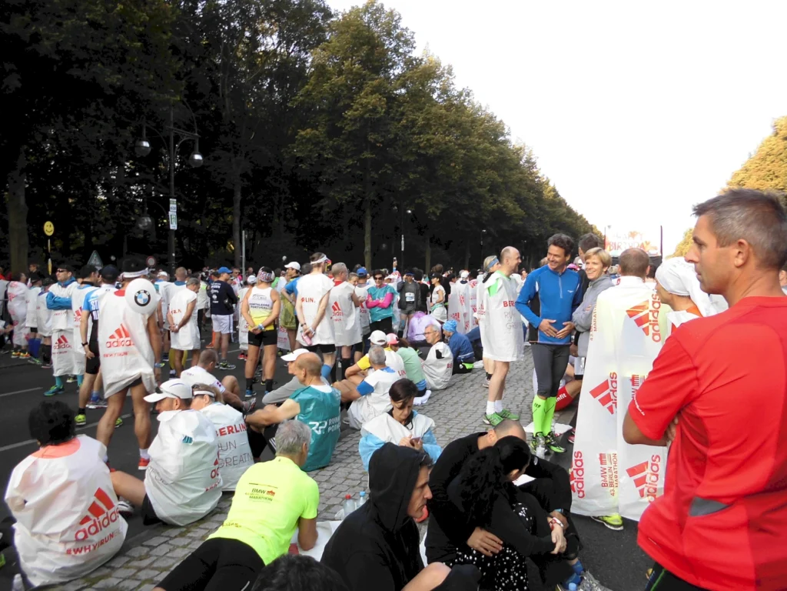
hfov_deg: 67.3
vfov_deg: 53.1
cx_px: 394
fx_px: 591
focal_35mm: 26
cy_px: 296
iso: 64
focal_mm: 4.6
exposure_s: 1/100
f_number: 3.2
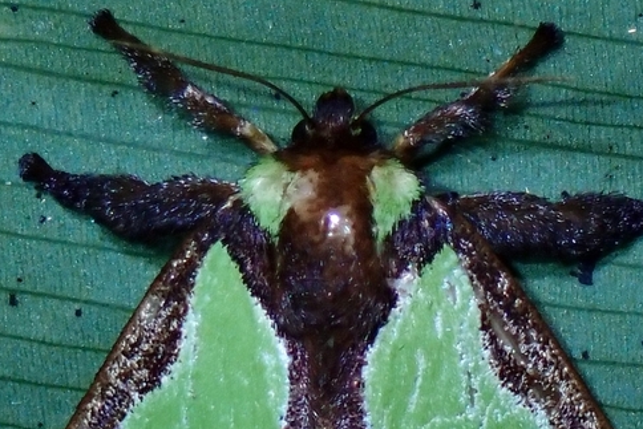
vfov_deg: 5.6
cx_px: 340
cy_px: 334
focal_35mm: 245
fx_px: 4377
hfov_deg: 8.4
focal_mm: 18
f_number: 6.3
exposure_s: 1/200
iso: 200
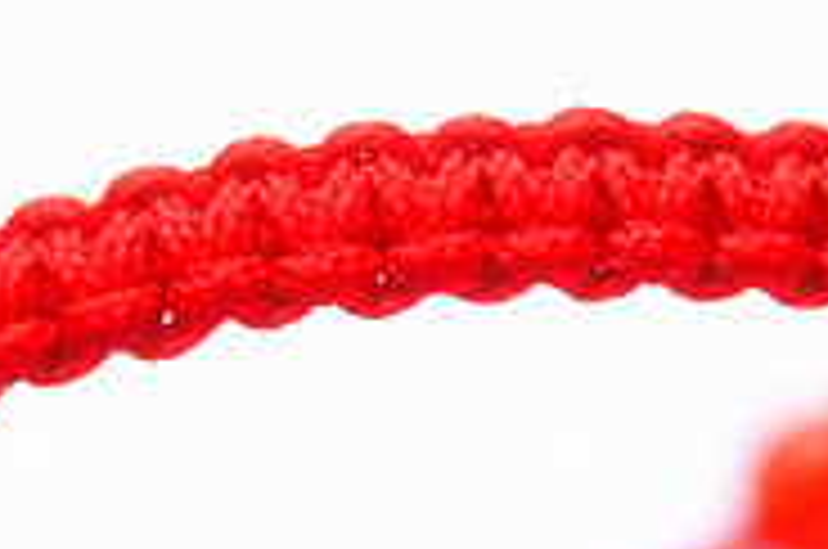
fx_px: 8247
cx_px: 374
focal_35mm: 359
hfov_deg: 5.7
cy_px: 405
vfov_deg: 3.8
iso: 200
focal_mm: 55
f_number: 6.3
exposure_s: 1/800
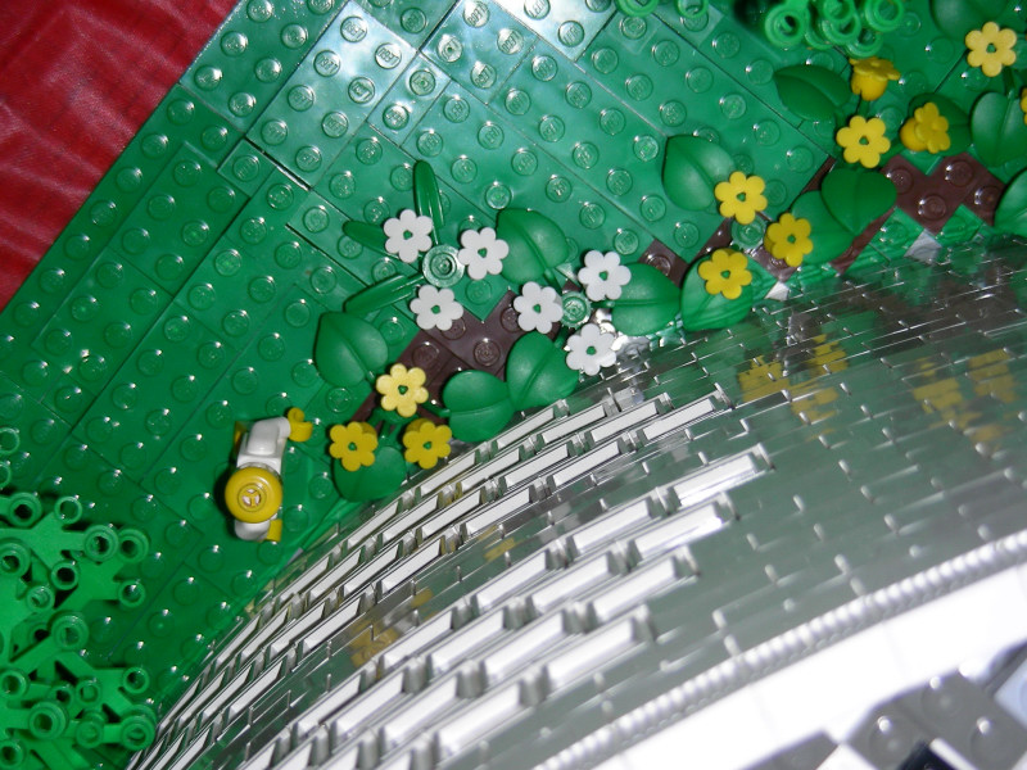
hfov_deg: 19.8
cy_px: 385
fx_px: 2937
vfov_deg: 14.9
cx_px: 514
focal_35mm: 99
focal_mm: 16.5
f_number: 3.5
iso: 50
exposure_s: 1/120
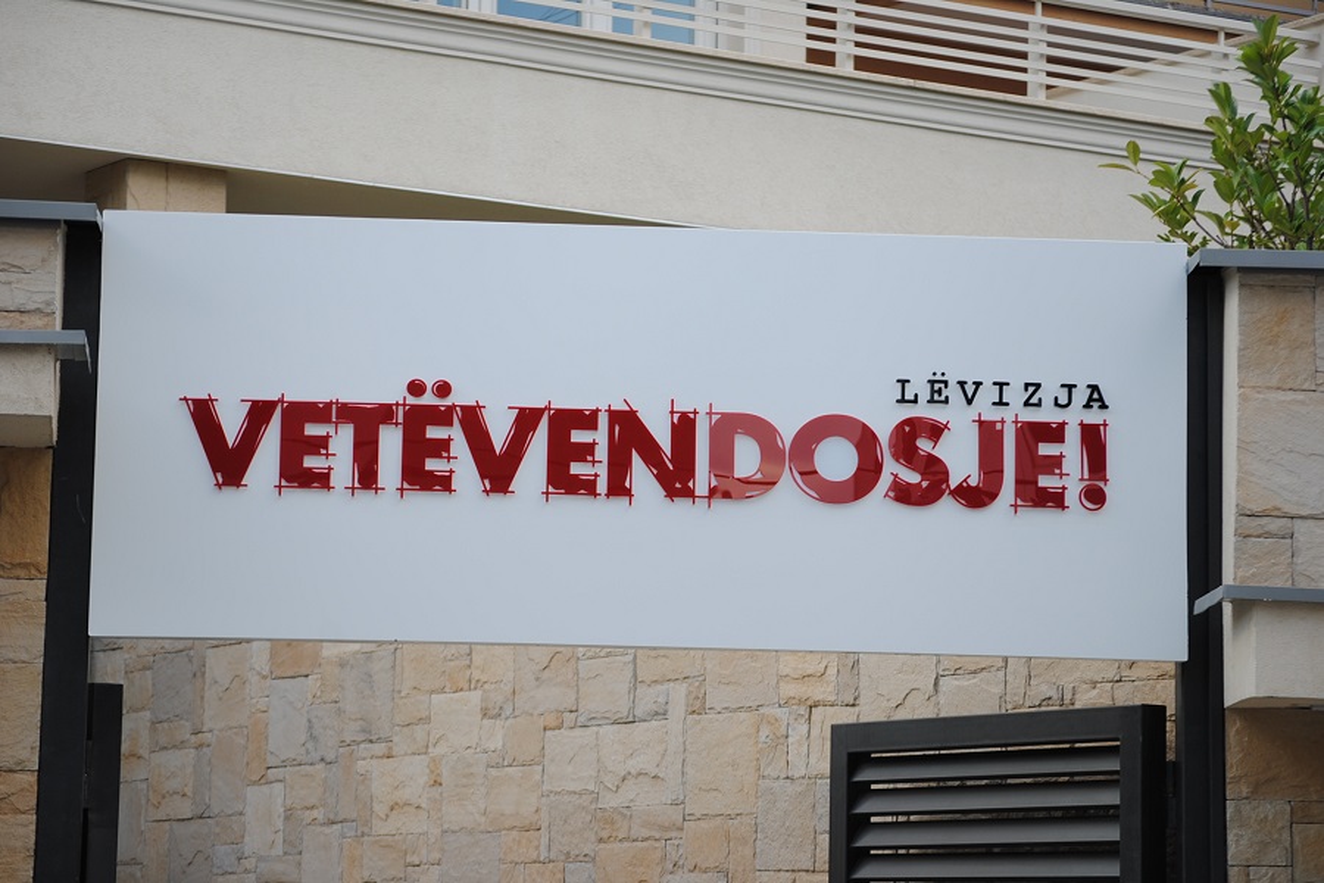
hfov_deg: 18.2
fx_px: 4137
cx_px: 662
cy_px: 442
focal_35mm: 112
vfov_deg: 12.2
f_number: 5
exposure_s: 1/200
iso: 100
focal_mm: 75
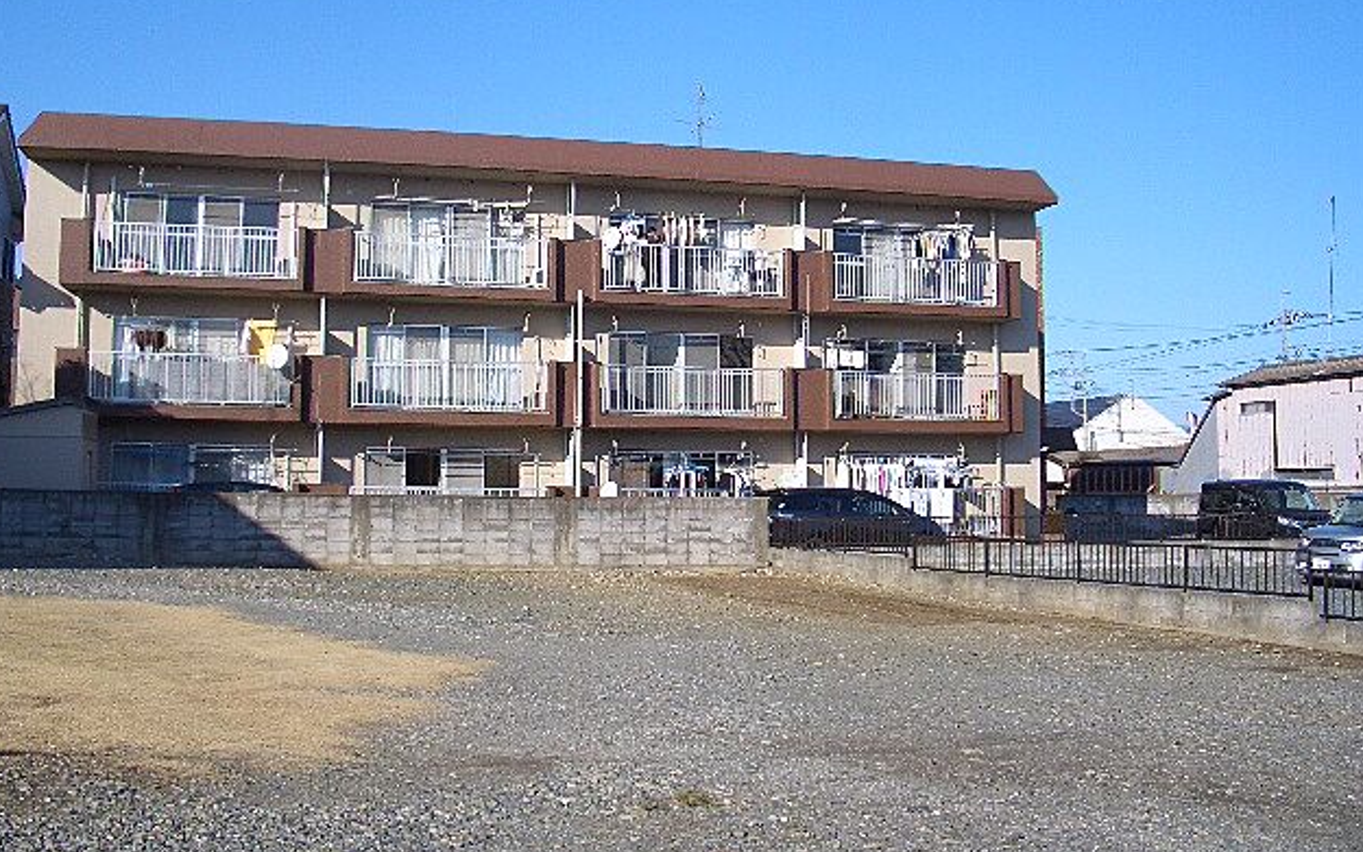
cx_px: 670
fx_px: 1412
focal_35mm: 38
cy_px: 353
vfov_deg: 33.5
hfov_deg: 51.5
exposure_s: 1/400
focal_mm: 5.8
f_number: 4.3
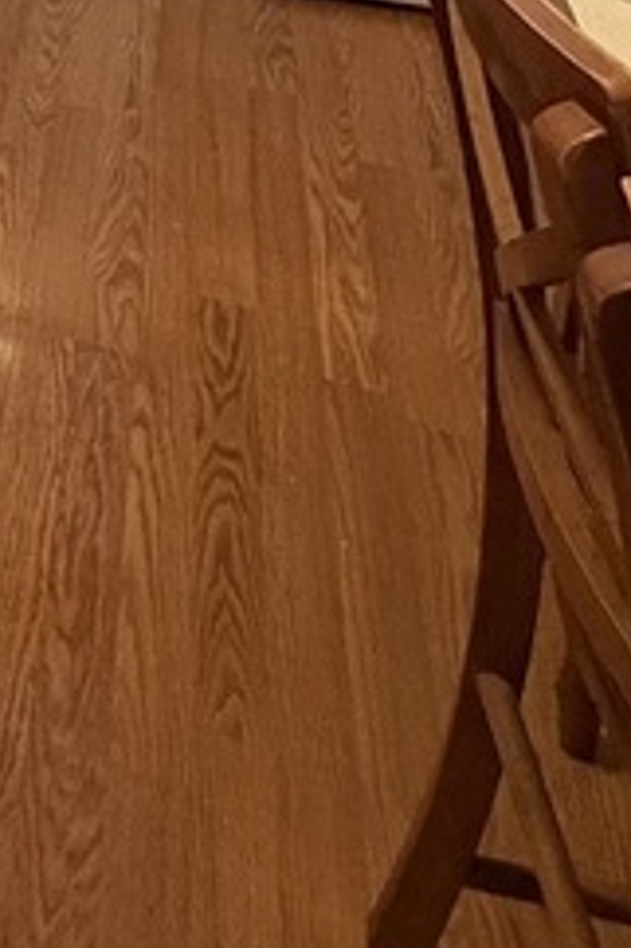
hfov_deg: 16.5
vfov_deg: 23.4
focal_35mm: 65
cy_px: -548
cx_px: -592
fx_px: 1711
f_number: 2.2
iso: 500
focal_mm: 2.22
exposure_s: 1/60
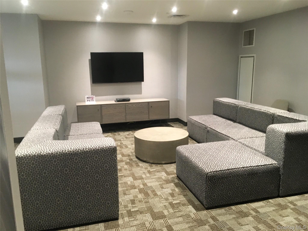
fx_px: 258
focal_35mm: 29
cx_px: 154
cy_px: 116
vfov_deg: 48.2
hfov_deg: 61.7
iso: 200
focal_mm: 4.15
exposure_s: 1/30
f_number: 2.2
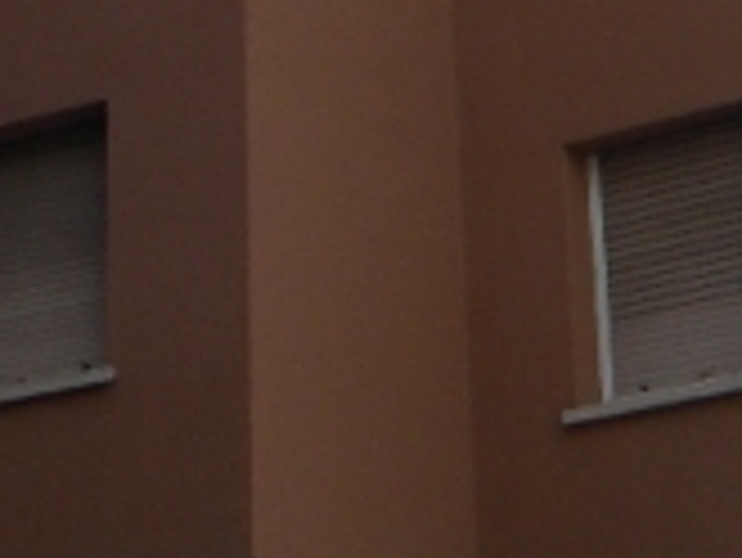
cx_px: -139
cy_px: -475
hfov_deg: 13.5
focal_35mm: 142
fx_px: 3046
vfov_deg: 9.9
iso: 64
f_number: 5.6
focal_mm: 4.6
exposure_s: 1/200
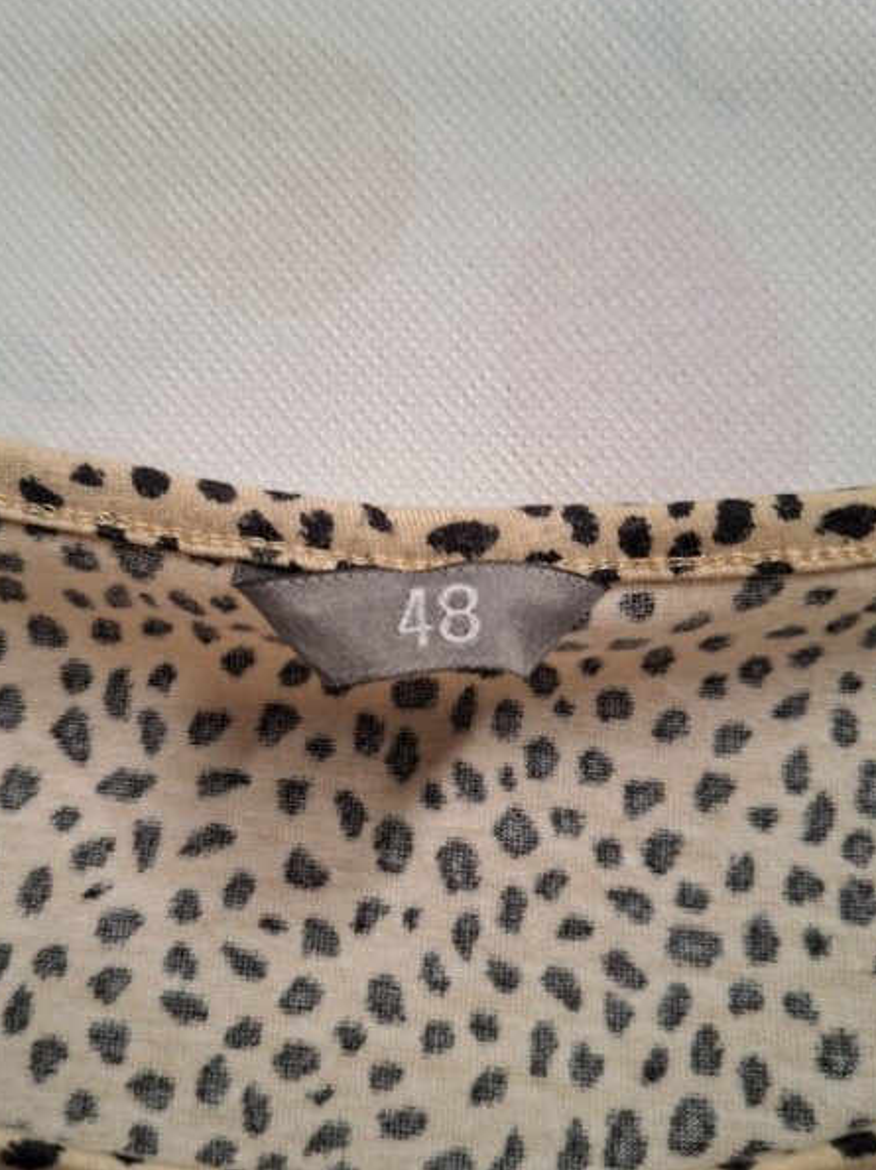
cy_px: 605
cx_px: 392
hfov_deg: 45.3
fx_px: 1047
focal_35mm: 31
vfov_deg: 58.4
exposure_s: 1/50
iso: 200
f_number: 1.8
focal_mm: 5.54
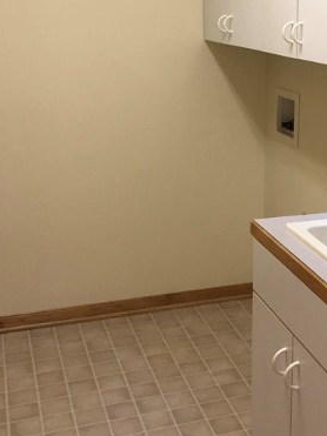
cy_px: 122
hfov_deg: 24.6
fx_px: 731
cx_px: 285
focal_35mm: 58
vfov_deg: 32.8
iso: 64
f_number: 1.8
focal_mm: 3.99
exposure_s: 1/120
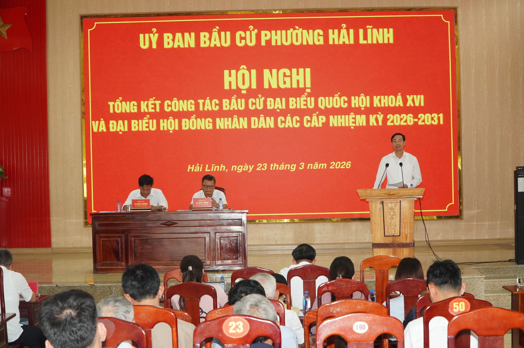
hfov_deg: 31.2
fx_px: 938
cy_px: 174
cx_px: 262
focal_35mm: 64
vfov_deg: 21.0
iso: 2500
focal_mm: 43
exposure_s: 1/80
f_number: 9
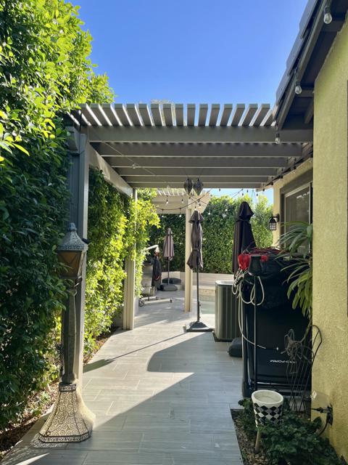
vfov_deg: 67.3
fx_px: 349
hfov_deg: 53.1
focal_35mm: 26
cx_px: 174
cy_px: 232
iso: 50
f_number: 1.6
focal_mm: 5.1
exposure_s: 1/1129
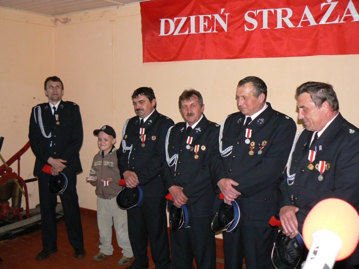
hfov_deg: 51.4
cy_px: 134
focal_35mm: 36
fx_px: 373
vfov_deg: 39.7
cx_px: 180
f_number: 2.8
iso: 160
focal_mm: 6
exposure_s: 1/30
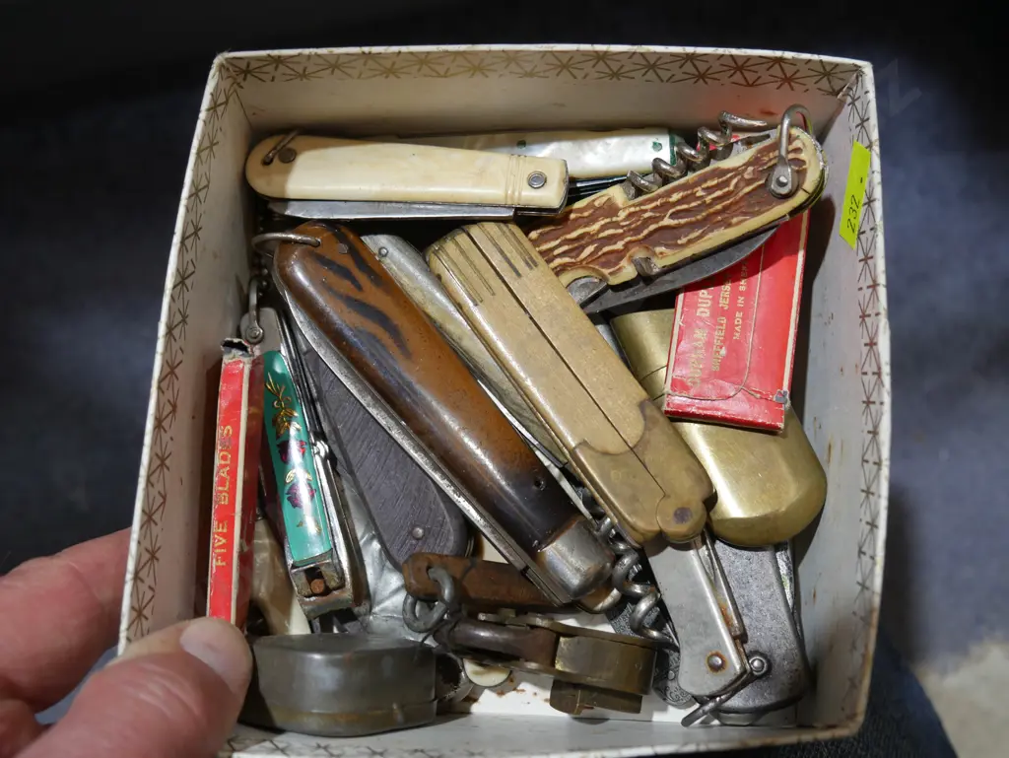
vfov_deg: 36.0
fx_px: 1166
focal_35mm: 40
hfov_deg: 46.8
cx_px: 504
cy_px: 379
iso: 400
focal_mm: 20
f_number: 4.5
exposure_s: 1/60
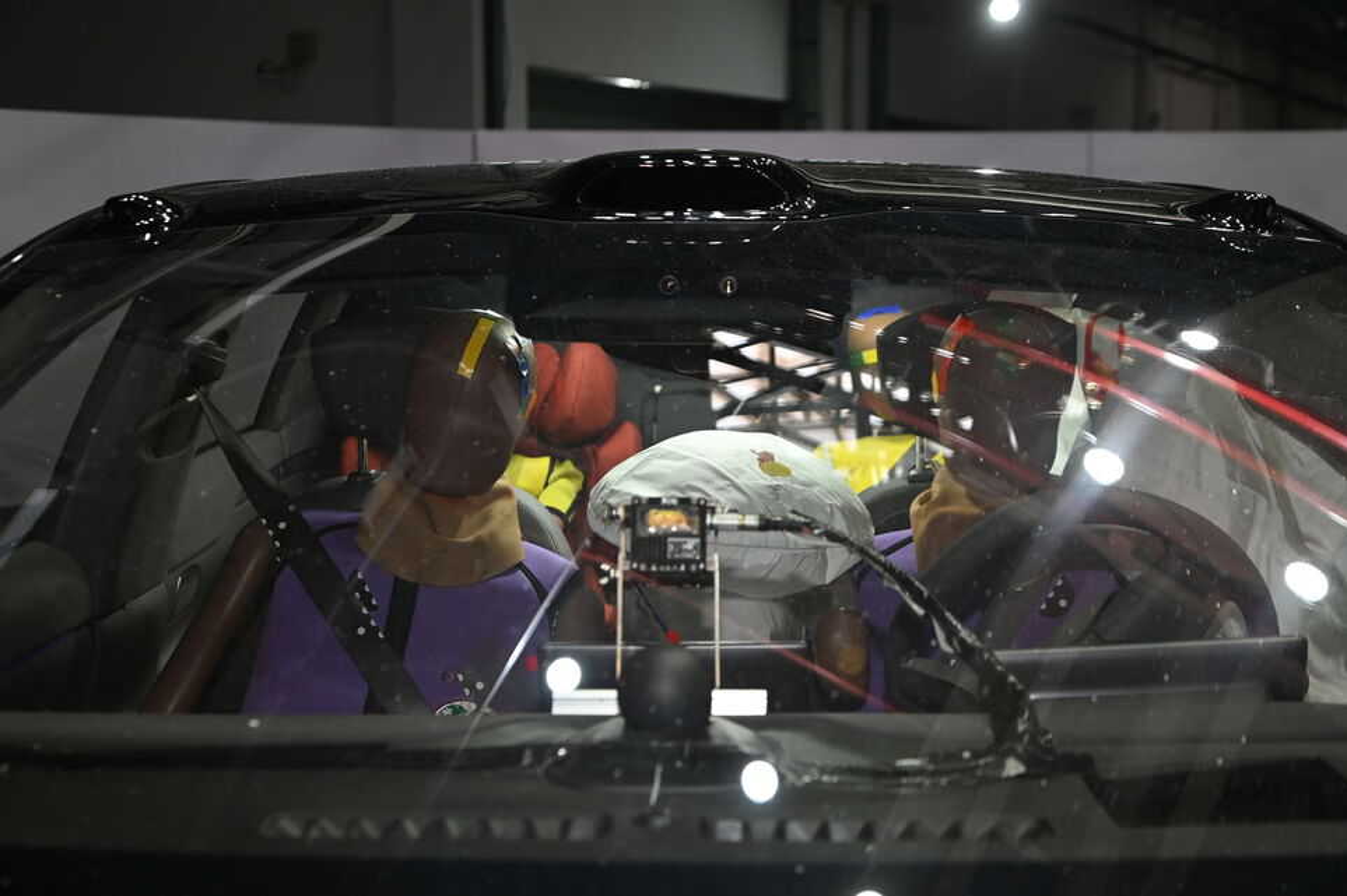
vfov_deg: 28.0
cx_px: 674
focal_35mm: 48
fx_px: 1795
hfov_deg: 41.1
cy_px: 448
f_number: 4.2
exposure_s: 1/60
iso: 400
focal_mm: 48
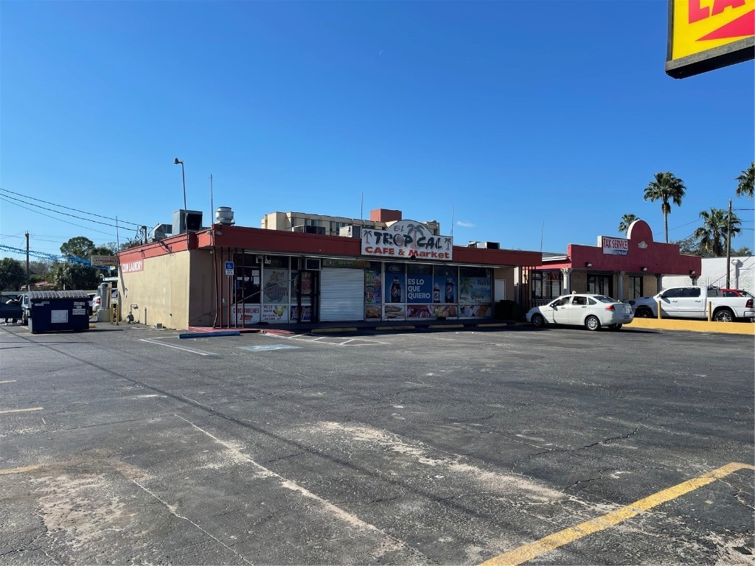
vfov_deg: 53.1
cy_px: 283
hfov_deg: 67.3
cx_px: 378
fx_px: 567
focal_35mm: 26
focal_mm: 5.1
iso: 32
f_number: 1.6
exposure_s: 1/4202
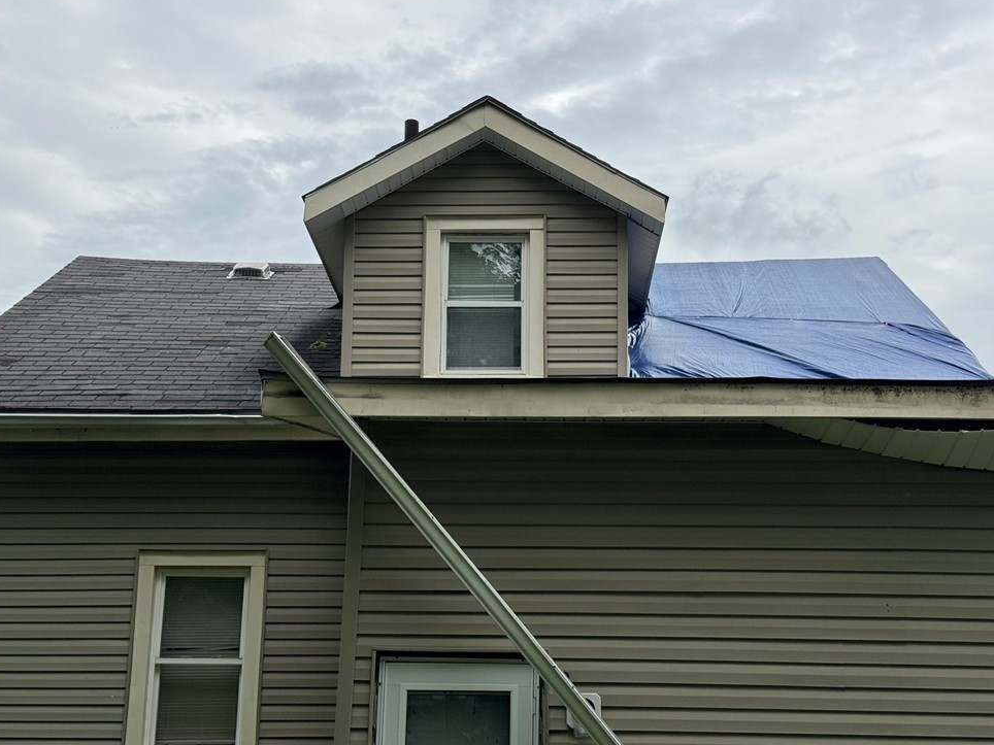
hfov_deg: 37.5
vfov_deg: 28.6
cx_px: 517
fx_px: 1464
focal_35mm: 51
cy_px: 382
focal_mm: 6.76
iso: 64
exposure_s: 1/3817
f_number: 1.78
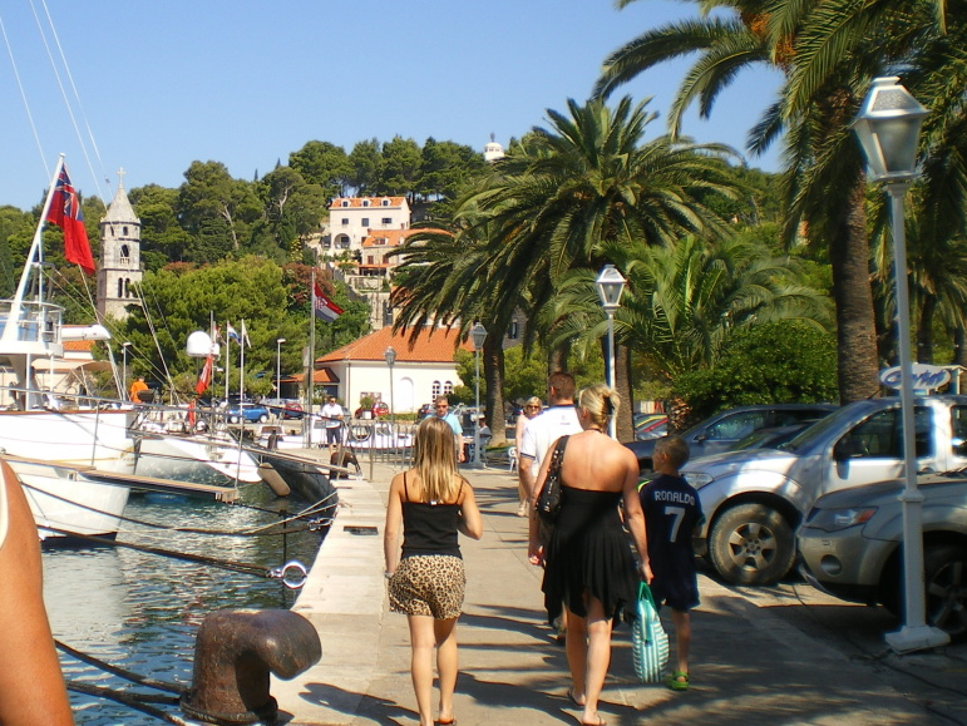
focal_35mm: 56
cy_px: 265
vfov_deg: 26.0
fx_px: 1565
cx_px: 272
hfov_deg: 33.8
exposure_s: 1/400
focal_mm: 6.3
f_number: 4.6
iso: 50
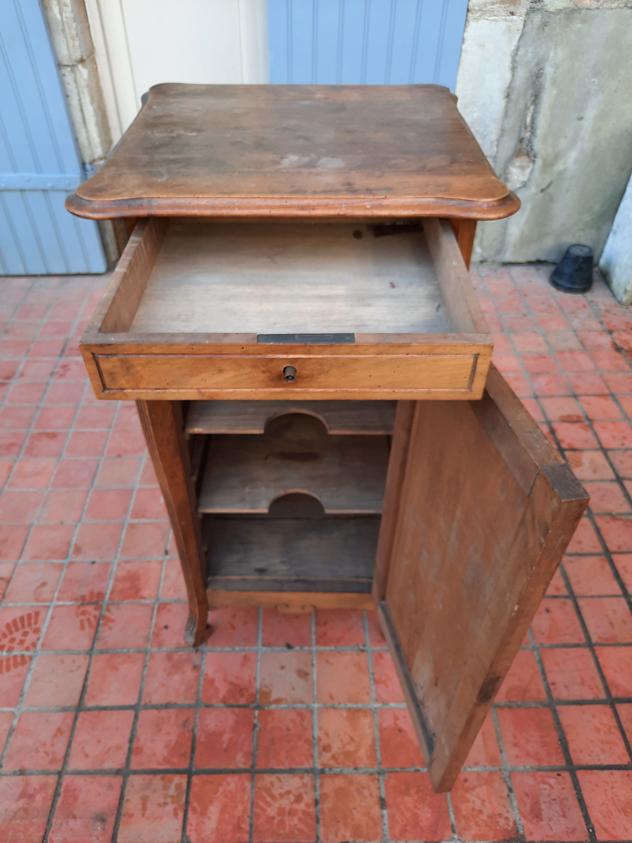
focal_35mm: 25
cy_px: 422
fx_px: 609
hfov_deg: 54.9
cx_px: 316
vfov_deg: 69.4
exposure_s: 1/50
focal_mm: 4.6
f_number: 2
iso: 32
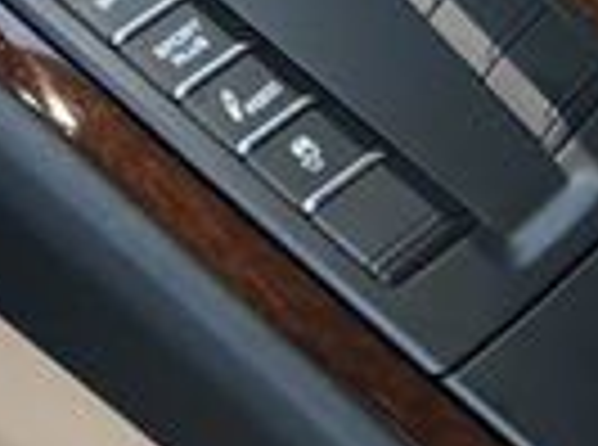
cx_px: 216
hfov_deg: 14.2
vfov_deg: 9.2
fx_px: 2395
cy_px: -734
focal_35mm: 139
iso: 800
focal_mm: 6.76
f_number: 1.78
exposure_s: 1/45
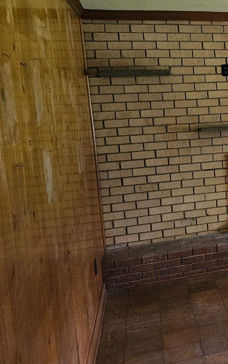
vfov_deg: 38.7
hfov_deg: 20.2
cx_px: 370
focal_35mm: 52
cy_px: 141
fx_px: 517
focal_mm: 5.4
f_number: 1.8
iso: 800
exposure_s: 1/120
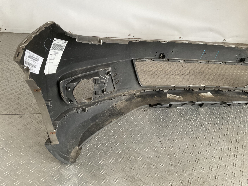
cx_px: 124
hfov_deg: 61.7
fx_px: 208
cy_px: 93
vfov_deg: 48.2
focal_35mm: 29
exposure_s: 1/50
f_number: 1.8
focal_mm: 3
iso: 100
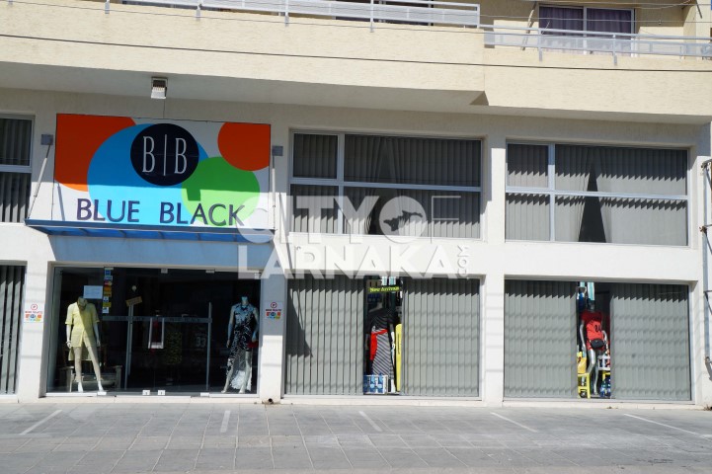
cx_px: 356
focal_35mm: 42
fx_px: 830
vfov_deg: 31.9
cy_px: 237
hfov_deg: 46.4
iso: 100
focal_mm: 28
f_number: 16
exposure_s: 1/125
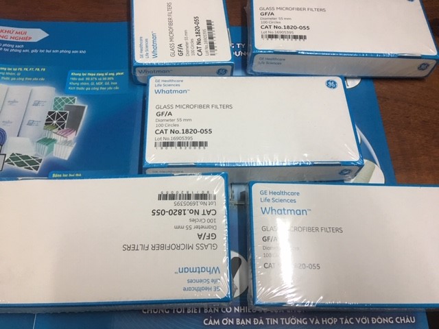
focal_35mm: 29
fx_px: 368
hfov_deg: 61.7
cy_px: 164
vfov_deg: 48.2
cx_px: 220
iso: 80
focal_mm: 4.15
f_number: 2.2
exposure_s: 1/17
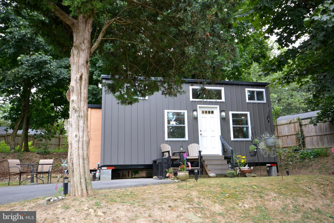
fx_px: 278
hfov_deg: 61.9
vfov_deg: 43.6
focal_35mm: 30
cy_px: 112
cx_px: 167
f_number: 8
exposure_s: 1/60
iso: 720
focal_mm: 20
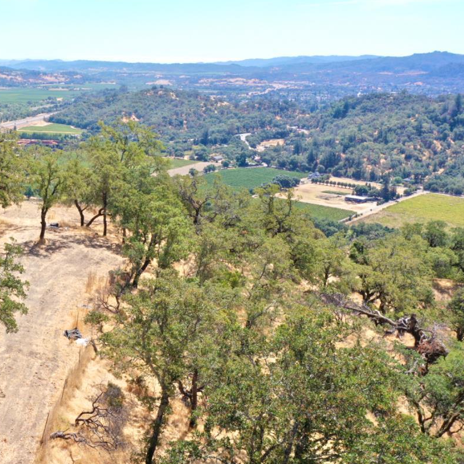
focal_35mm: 45
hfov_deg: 35.4
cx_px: 47
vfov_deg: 37.5
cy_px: 257
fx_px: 682
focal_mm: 10.26
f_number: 5.6
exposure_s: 1/320
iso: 100
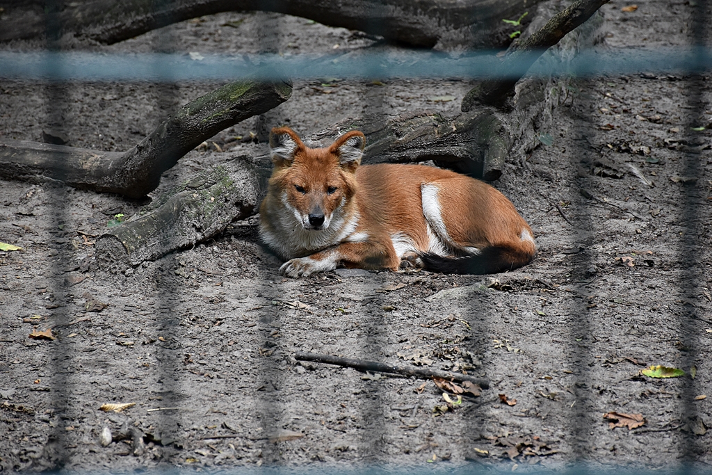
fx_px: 3442
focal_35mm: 174
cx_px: 356
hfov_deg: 11.8
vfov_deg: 7.9
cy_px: 238
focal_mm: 116
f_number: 5.6
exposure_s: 1/125
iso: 1400
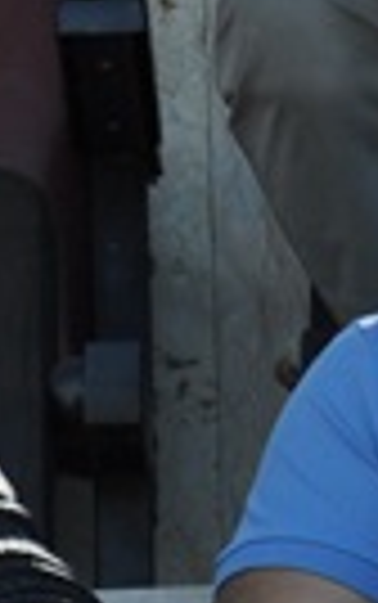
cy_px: 1053
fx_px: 10524
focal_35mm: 640
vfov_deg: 3.3
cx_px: -1408
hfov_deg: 2.0
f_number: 4
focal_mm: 55
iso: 450
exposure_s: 1/1000
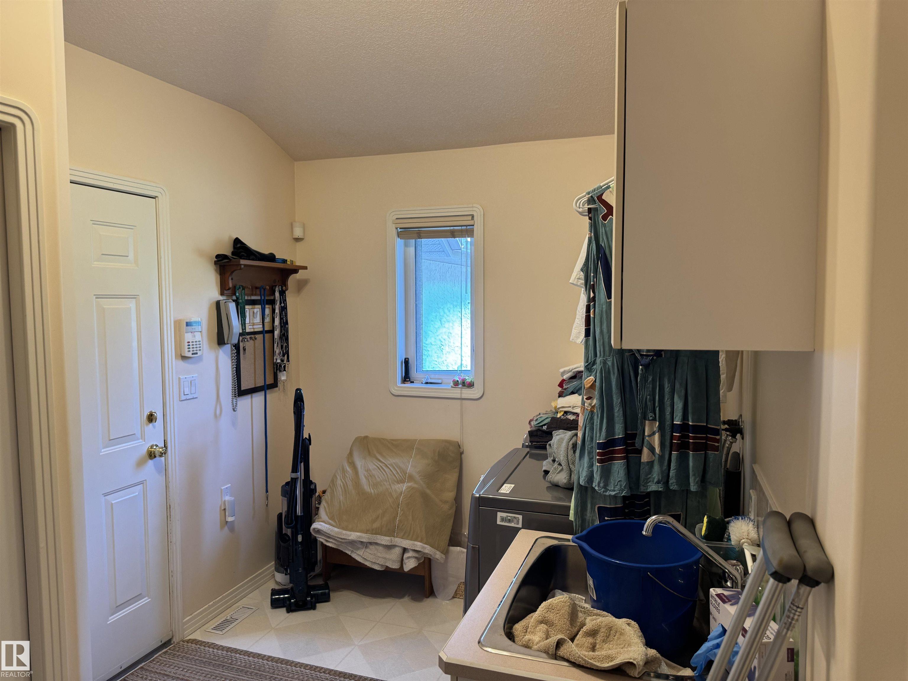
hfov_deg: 71.6
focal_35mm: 24
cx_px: 454
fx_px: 630
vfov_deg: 56.8
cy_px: 340
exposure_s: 1/60
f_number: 1.78
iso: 125
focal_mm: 6.76
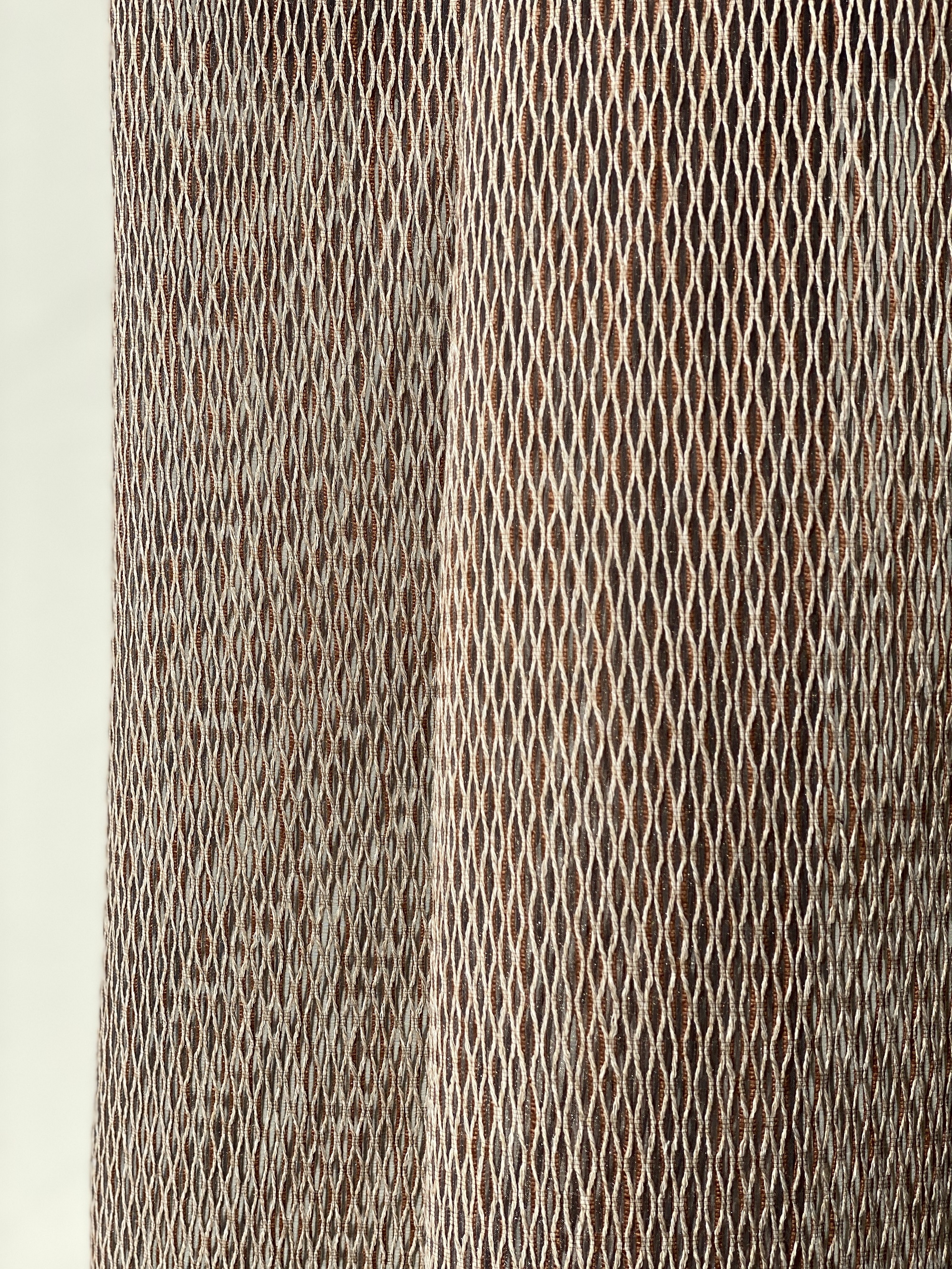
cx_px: 476
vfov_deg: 36.8
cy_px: 634
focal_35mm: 52
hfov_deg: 28.0
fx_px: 1906
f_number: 2
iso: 25
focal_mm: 6
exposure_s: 1/3690
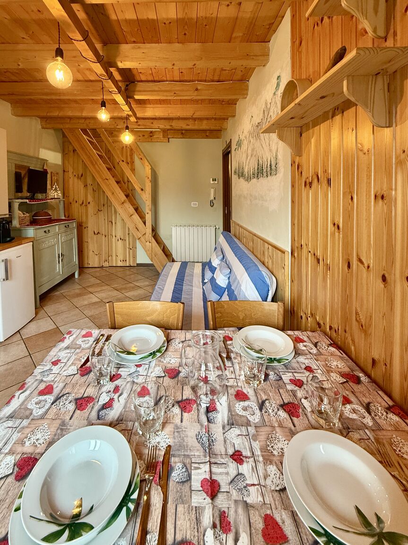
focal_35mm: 14
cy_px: 272
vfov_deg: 102.1
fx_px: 220
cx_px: 204
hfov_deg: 85.6
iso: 320
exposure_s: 1/96
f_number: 2.2
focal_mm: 2.22
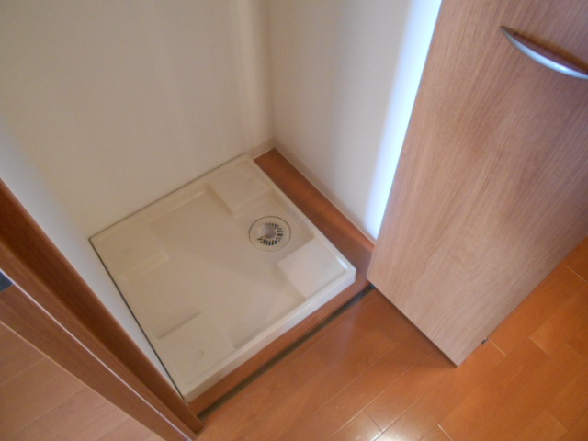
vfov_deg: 53.1
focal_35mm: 26
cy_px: 220
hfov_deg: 67.3
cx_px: 294
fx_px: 442
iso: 400
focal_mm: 4.6
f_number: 3.2
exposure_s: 1/25
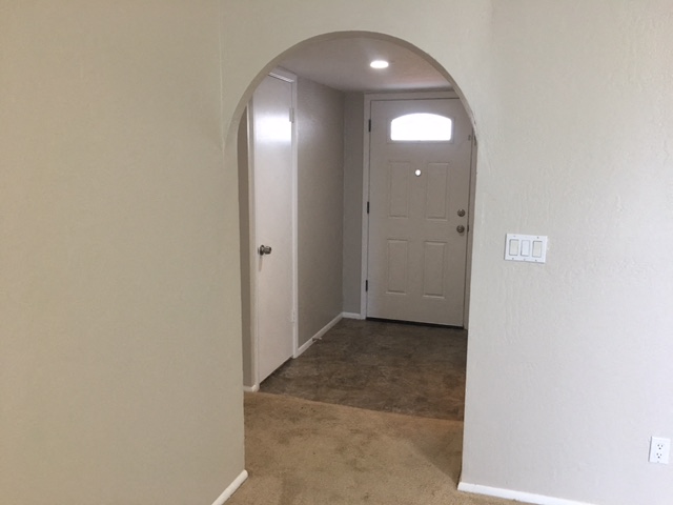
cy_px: 252
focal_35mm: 29
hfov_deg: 61.7
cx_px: 336
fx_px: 564
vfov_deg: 48.2
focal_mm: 4.15
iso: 100
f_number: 2.2
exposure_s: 1/30
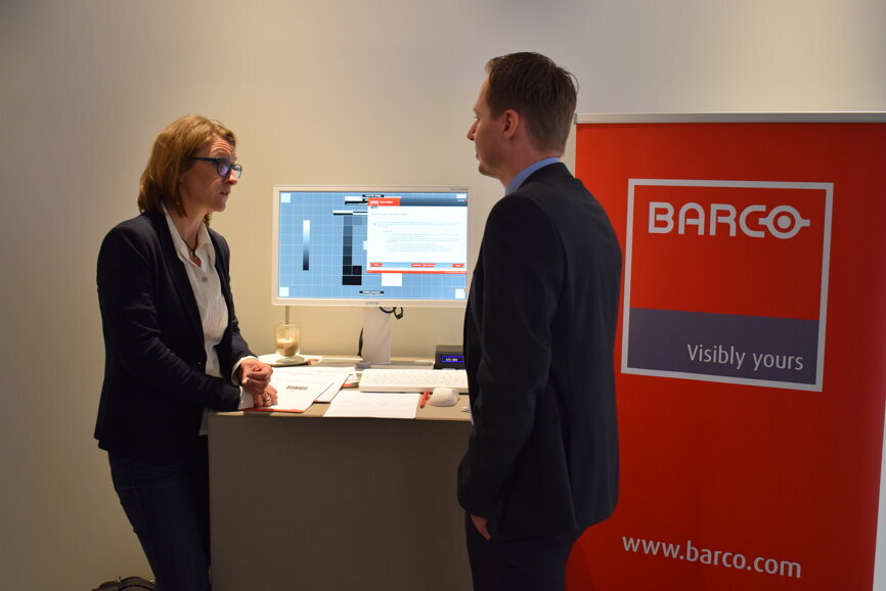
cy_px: 296
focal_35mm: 44
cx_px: 443
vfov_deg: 30.9
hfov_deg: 44.9
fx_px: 1071
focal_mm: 29
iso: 720
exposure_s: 1/60
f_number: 4.2
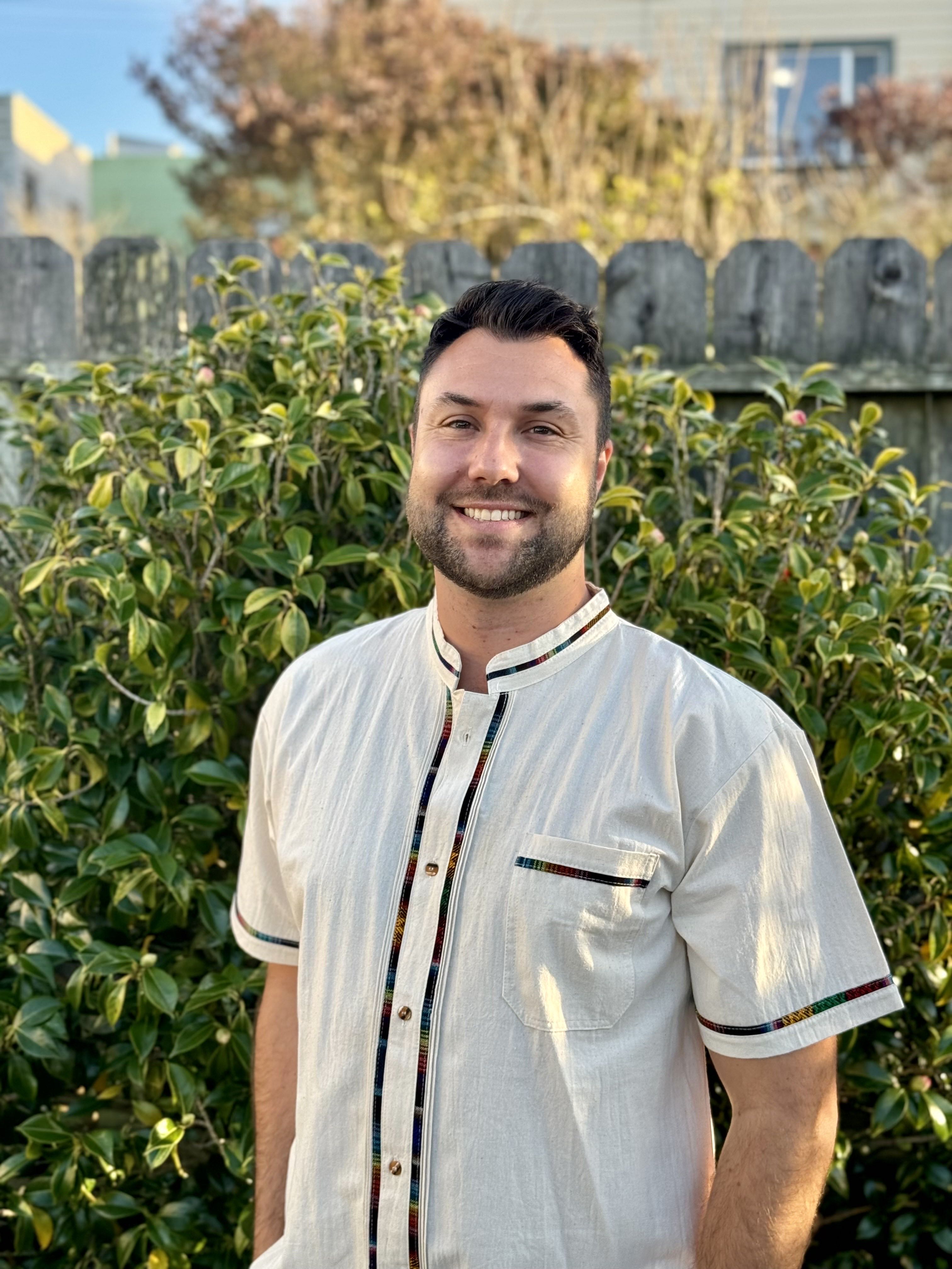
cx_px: 476
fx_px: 1760
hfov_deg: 30.3
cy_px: 634
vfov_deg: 39.7
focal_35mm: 48
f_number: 1.78
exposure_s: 1/522
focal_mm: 6.86
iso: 64
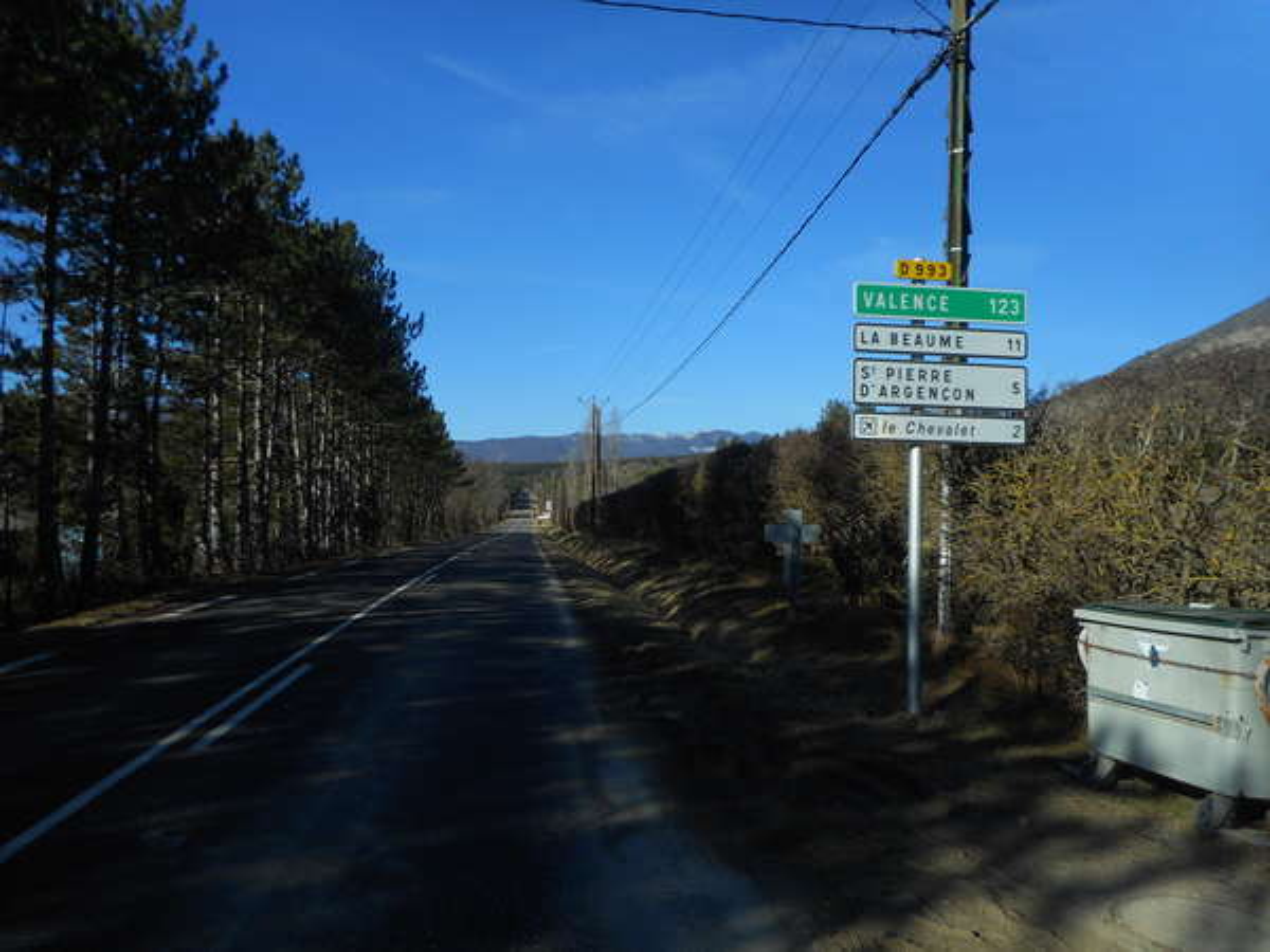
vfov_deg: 54.9
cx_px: 635
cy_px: 476
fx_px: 917
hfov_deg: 69.4
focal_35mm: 25
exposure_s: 1/800
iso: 80
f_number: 3.7
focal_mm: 4.5
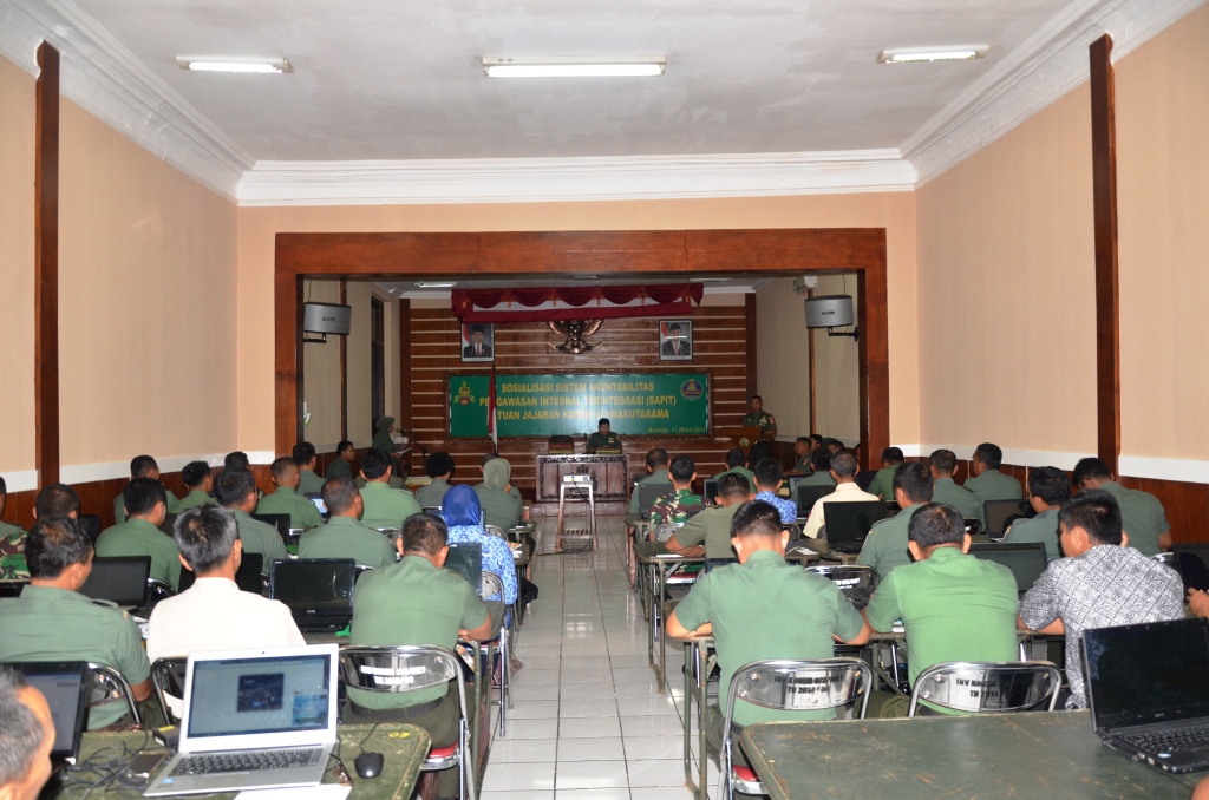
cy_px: 400
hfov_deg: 67.5
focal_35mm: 27
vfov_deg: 47.7
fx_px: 905
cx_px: 604
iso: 800
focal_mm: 18
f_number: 3.5
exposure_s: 1/100
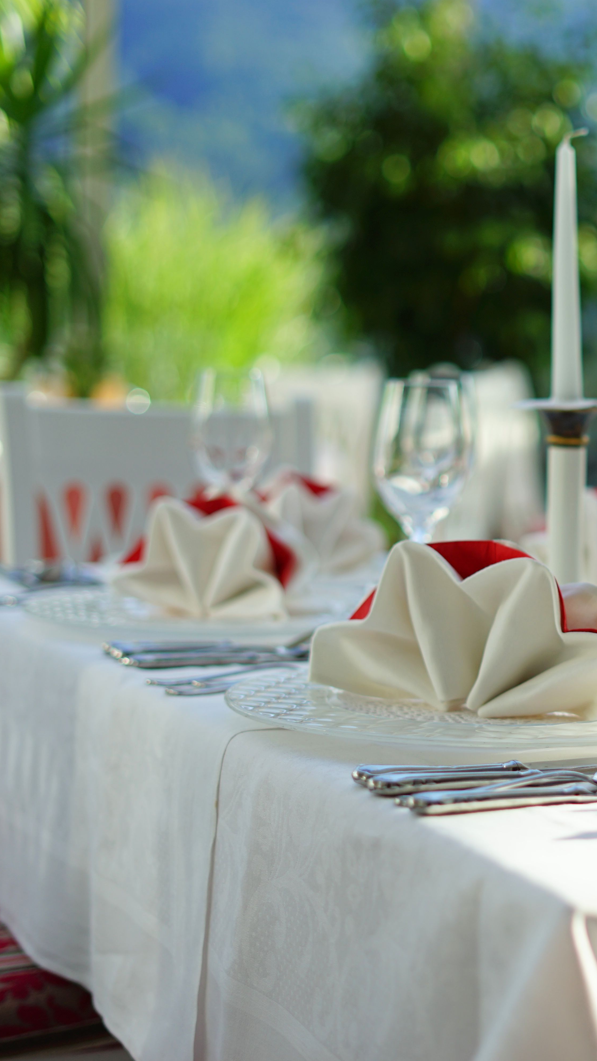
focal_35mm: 79
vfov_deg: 26.8
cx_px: 674
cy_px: 532
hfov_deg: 14.9
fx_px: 2223
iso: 100
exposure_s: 1/800
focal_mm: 50
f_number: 2
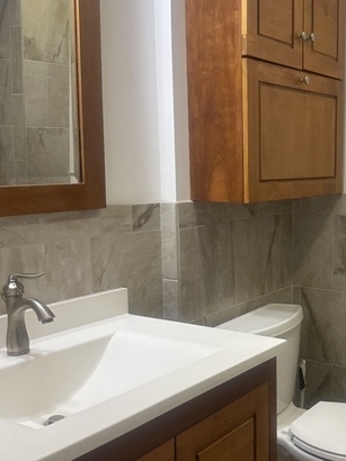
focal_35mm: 45
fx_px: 600
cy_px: 251
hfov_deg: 31.1
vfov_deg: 42.1
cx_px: 291
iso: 125
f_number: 1.78
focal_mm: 6.86
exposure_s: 1/120
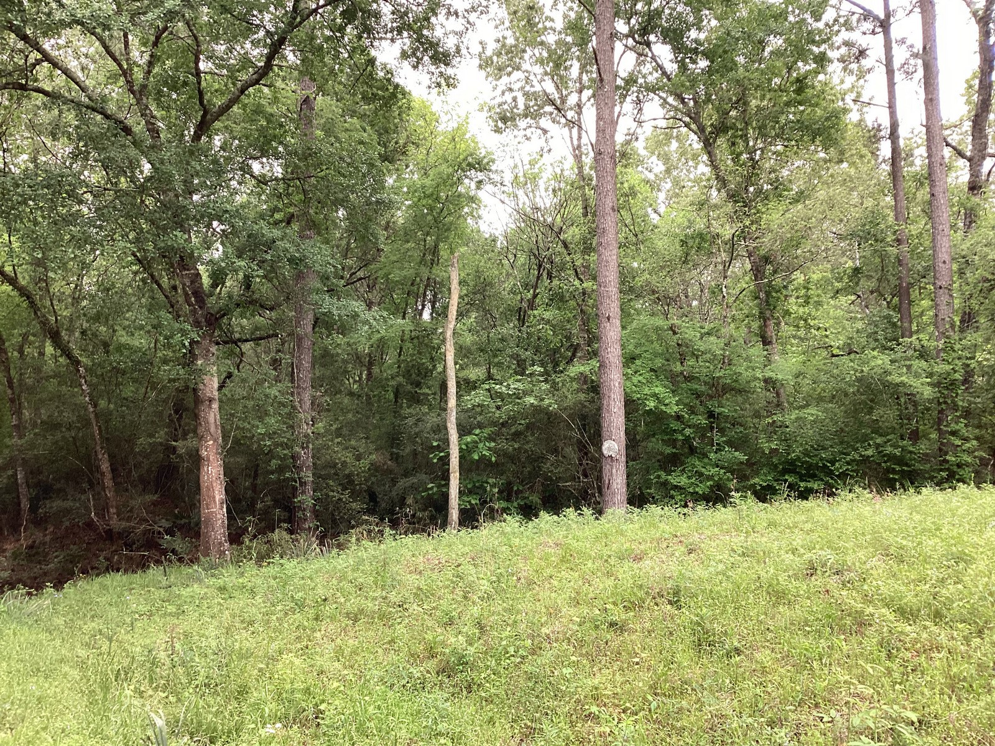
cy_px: 373
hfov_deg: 58.4
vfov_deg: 45.4
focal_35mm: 31
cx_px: 498
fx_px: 891
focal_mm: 3.3
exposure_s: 1/120
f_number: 2.4
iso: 100
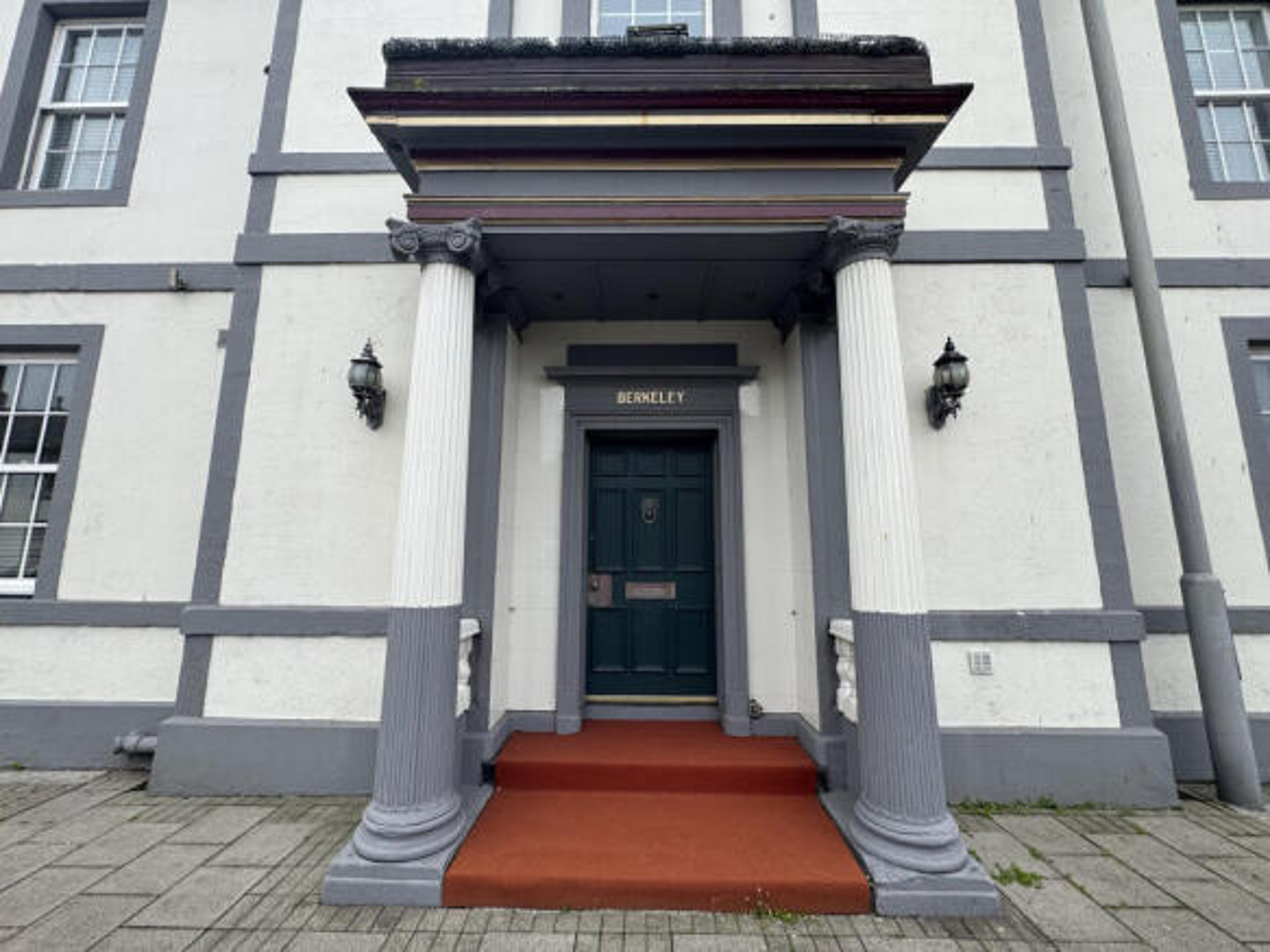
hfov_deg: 102.1
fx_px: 514
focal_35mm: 14
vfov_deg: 85.7
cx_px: 635
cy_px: 476
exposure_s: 1/734
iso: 50
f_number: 2.2
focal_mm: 2.22
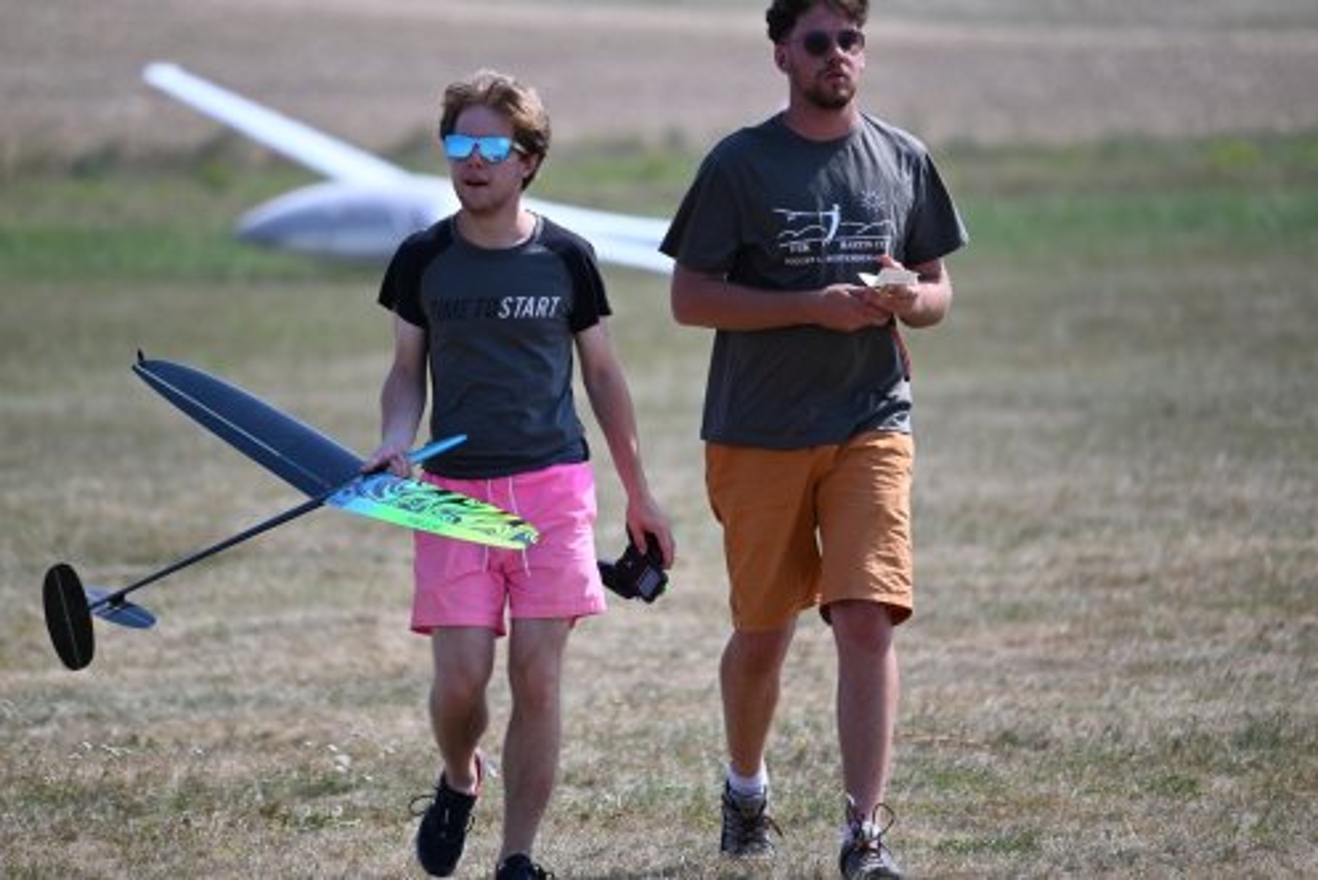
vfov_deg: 3.4
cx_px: 659
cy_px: 440
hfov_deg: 5.2
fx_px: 14652
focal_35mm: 400
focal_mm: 400
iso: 640
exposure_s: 1/2000
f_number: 6.3
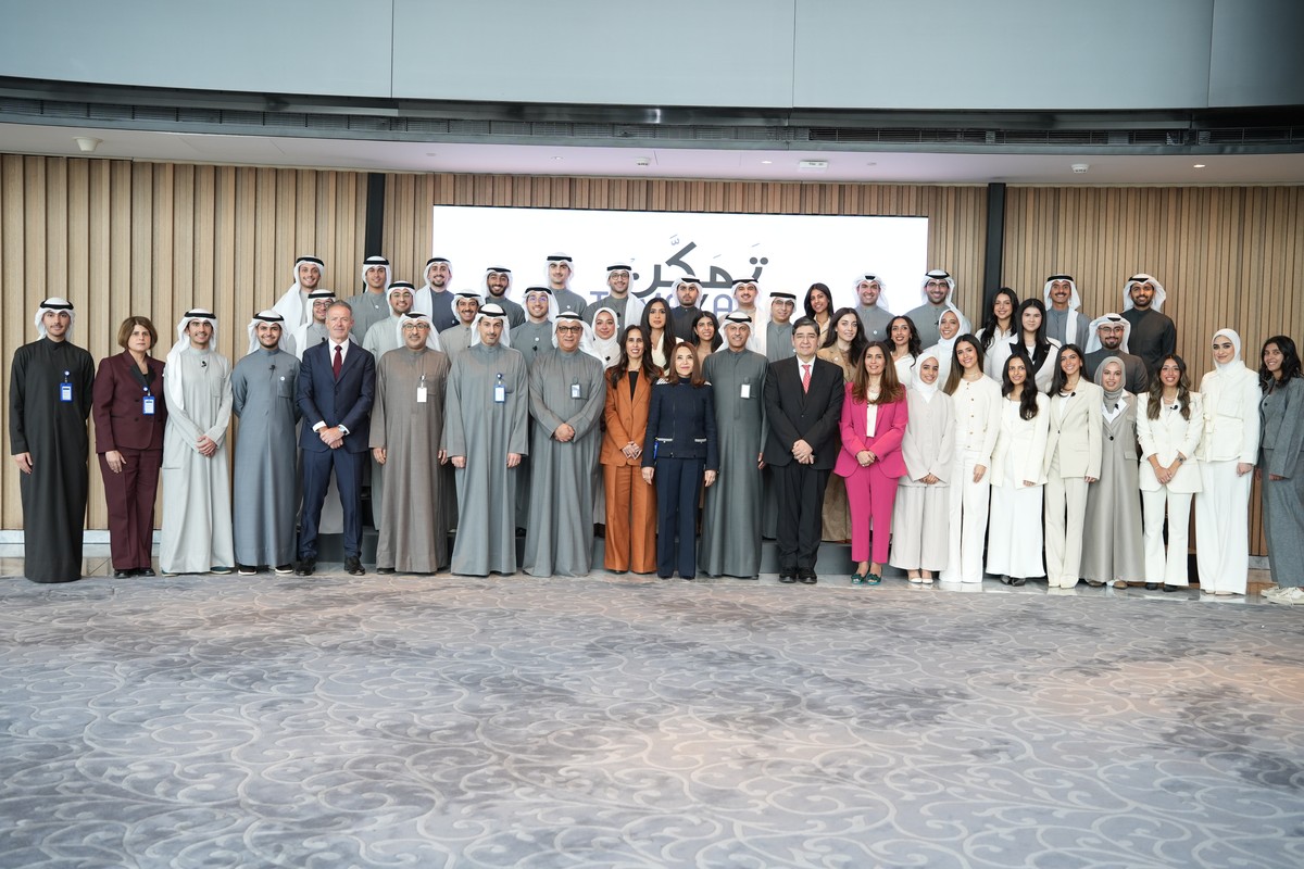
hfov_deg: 54.4
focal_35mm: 35
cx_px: 652
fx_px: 1268
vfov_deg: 37.9
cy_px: 434
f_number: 2.8
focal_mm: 35
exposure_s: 1/100
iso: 640
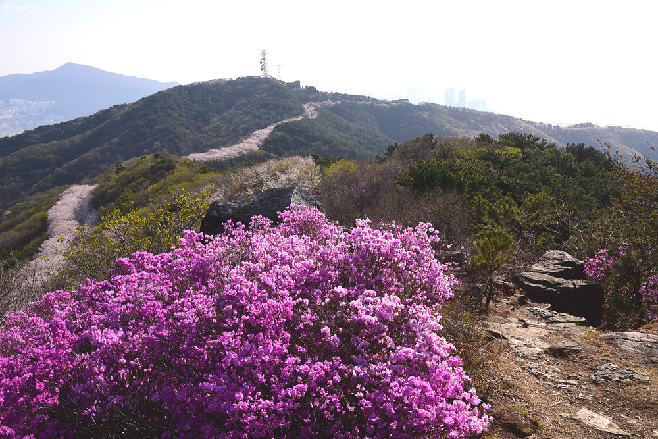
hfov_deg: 61.9
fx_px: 548
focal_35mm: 30
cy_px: 220
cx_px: 329
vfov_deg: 43.6
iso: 100
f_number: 10
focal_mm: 30
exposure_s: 1/125
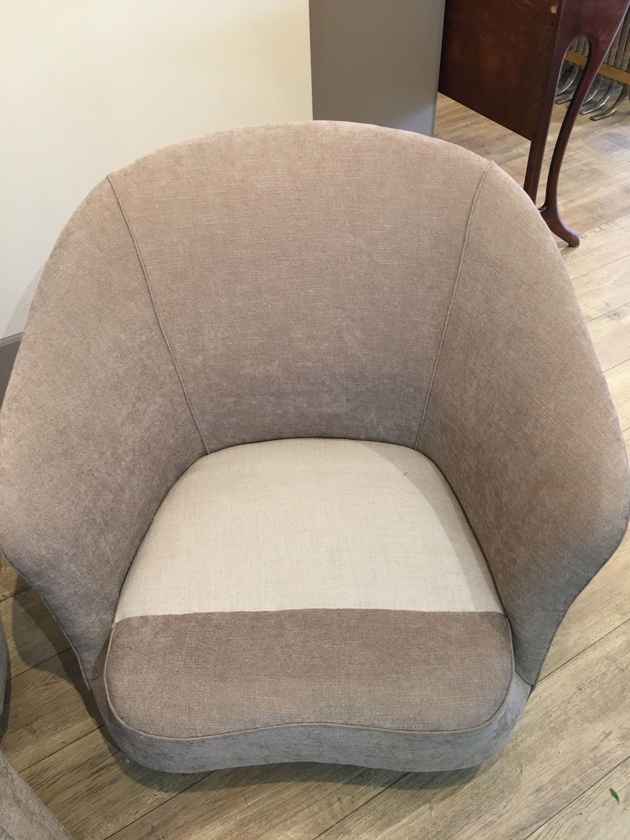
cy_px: 420
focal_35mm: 29
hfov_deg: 48.2
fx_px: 704
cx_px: 315
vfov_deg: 61.7
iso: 50
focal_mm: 4.15
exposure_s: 1/17
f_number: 2.2
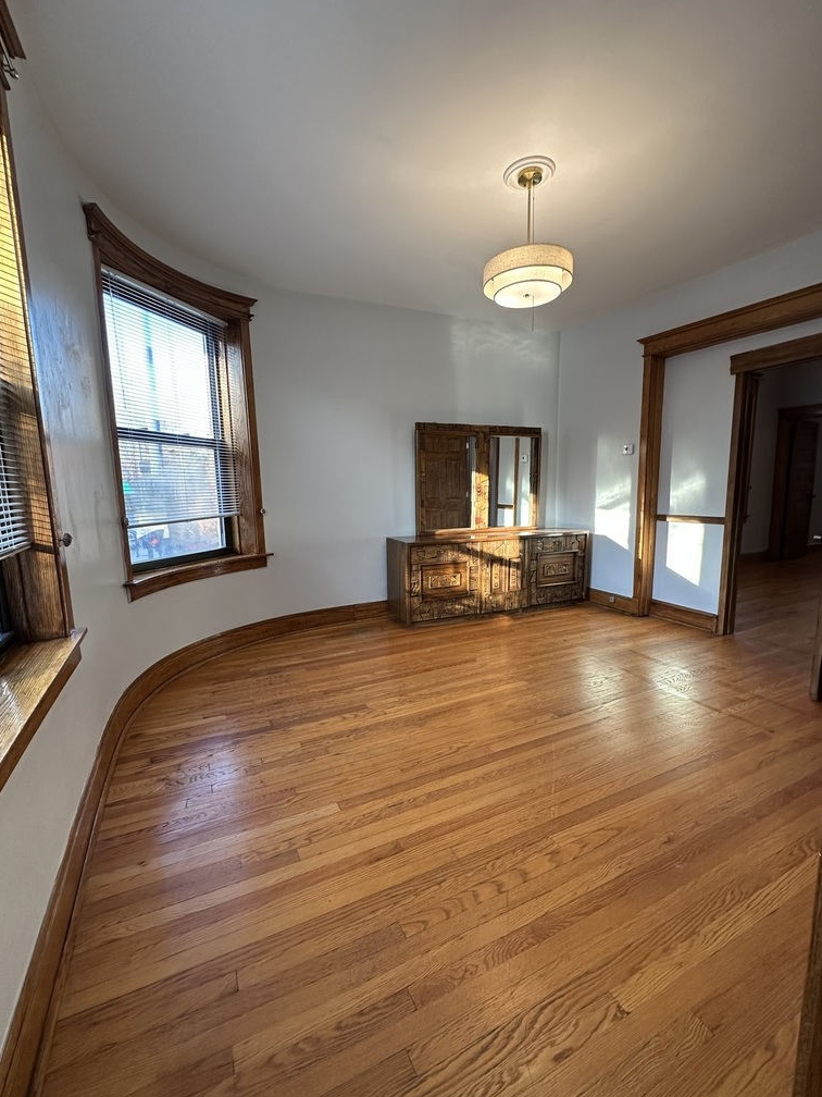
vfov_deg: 98.2
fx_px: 475
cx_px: 402
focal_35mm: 15
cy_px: 556
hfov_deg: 81.7
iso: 200
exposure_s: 1/120
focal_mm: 2.22
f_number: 2.2
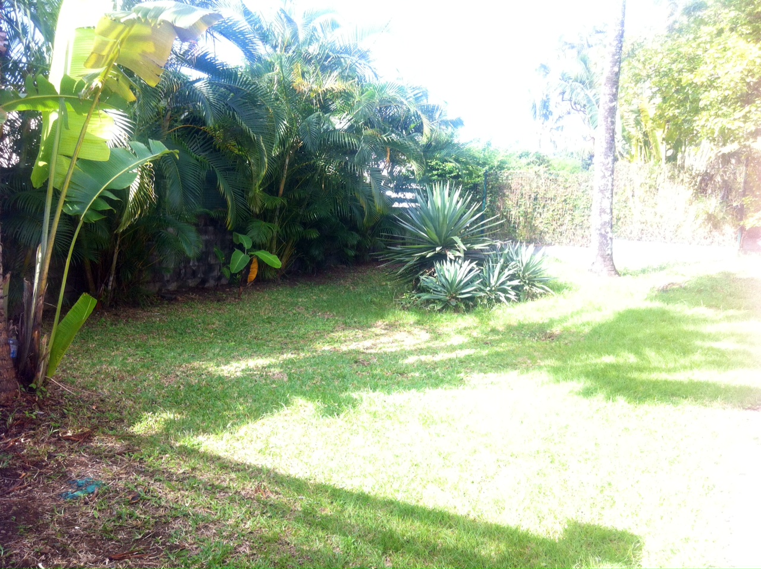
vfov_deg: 40.6
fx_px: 768
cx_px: 380
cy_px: 284
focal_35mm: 35
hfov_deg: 52.7
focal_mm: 3.85
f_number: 2.8
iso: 80
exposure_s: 1/214
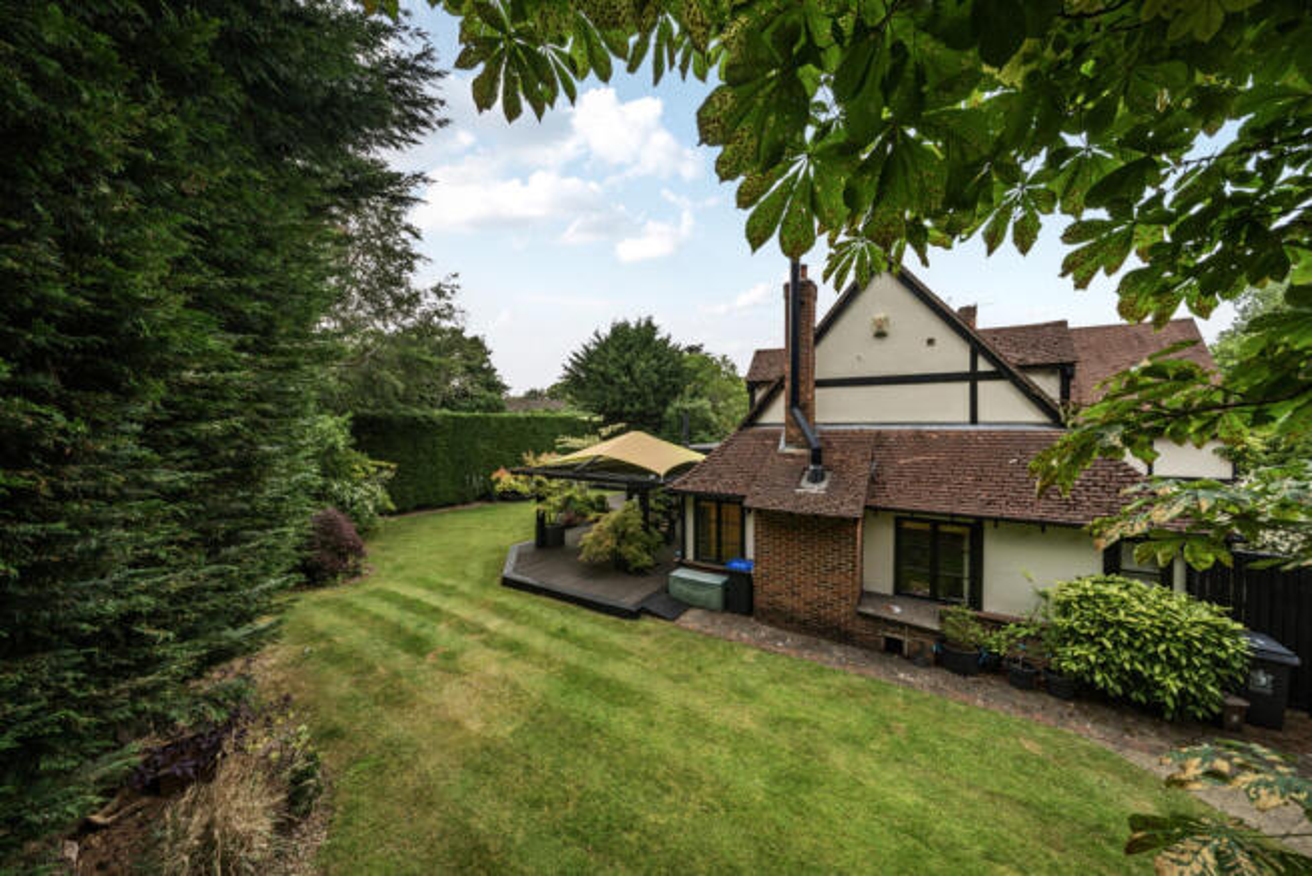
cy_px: 438
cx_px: 656
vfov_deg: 90.0
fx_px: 437
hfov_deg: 112.6
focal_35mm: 12
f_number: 8
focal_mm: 12
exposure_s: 1/60
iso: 400
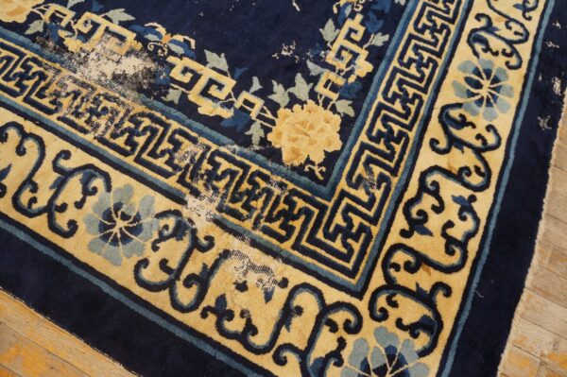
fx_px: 425
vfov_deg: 47.9
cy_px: 188
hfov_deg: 67.4
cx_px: 284
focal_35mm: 27
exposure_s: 1/60
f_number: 4
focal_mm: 18
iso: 1000
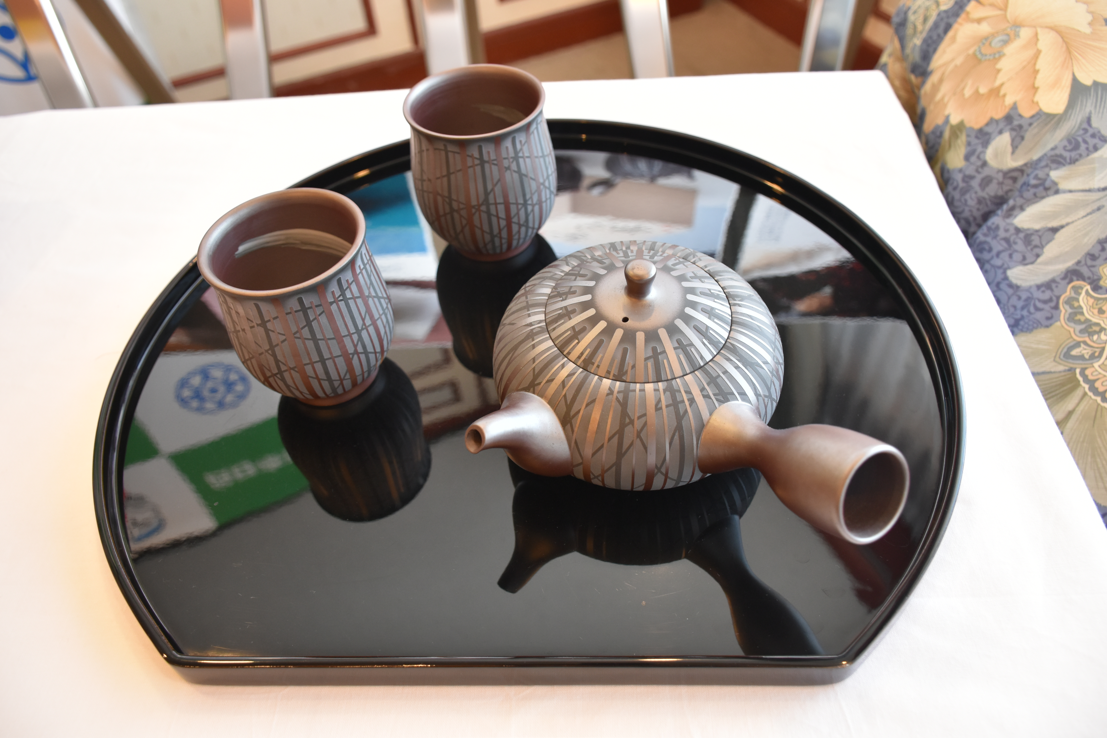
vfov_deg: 47.9
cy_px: 369
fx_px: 830
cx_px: 554
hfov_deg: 67.4
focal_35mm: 27
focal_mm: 18
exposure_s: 1/100
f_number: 5
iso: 800
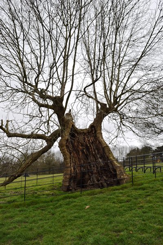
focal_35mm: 27
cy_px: 122
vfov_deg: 67.4
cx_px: 82
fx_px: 183
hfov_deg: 47.9
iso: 320
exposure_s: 1/250
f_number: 8
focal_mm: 18
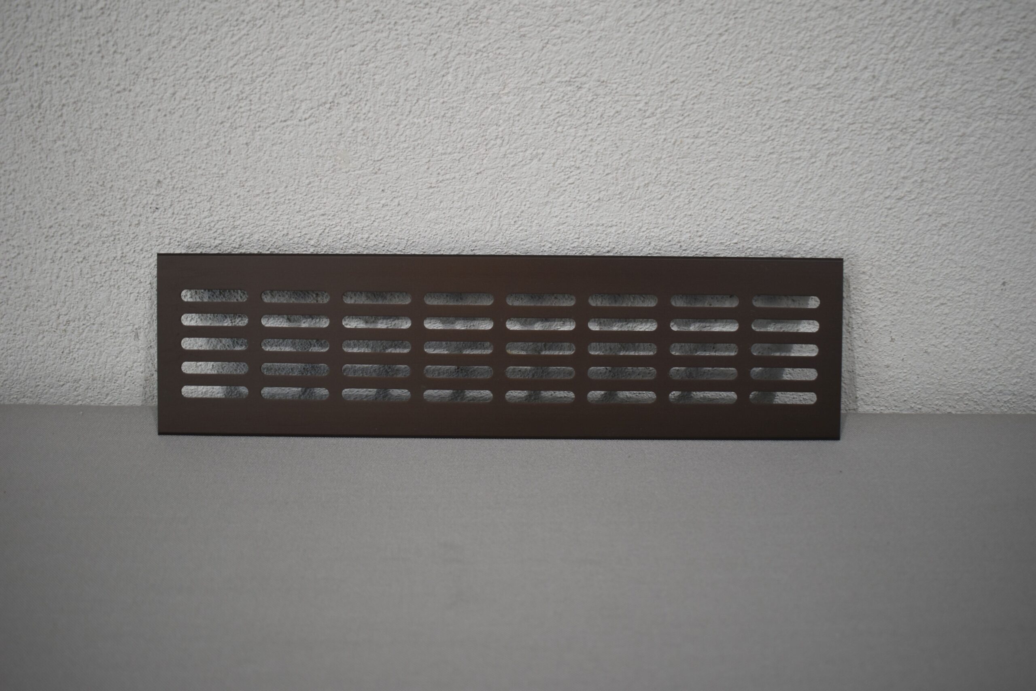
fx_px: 950
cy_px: 346
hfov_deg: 57.2
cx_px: 518
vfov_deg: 40.0
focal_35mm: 33
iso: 400
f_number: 3.8
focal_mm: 22
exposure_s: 1/250
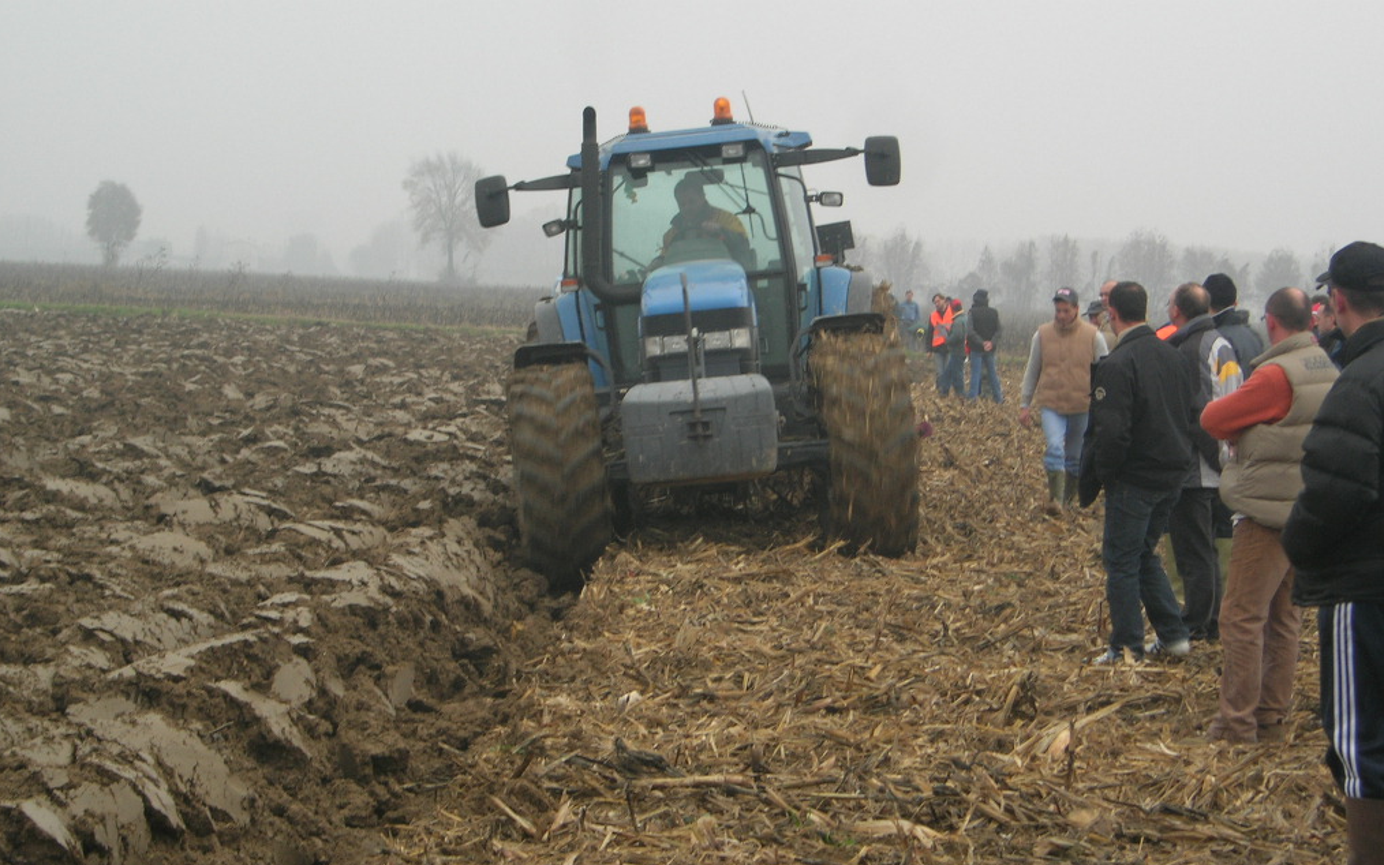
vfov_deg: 10.8
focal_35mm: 121
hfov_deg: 17.2
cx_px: 687
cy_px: 349
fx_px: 4564
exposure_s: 1/51.7
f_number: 8.2
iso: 64
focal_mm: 23.4
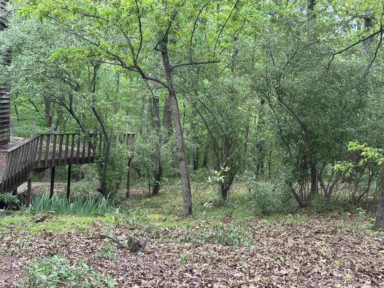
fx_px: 532
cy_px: 144
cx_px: 192
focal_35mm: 48
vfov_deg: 30.3
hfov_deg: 39.7
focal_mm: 6.86
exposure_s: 1/224
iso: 64
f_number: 1.78
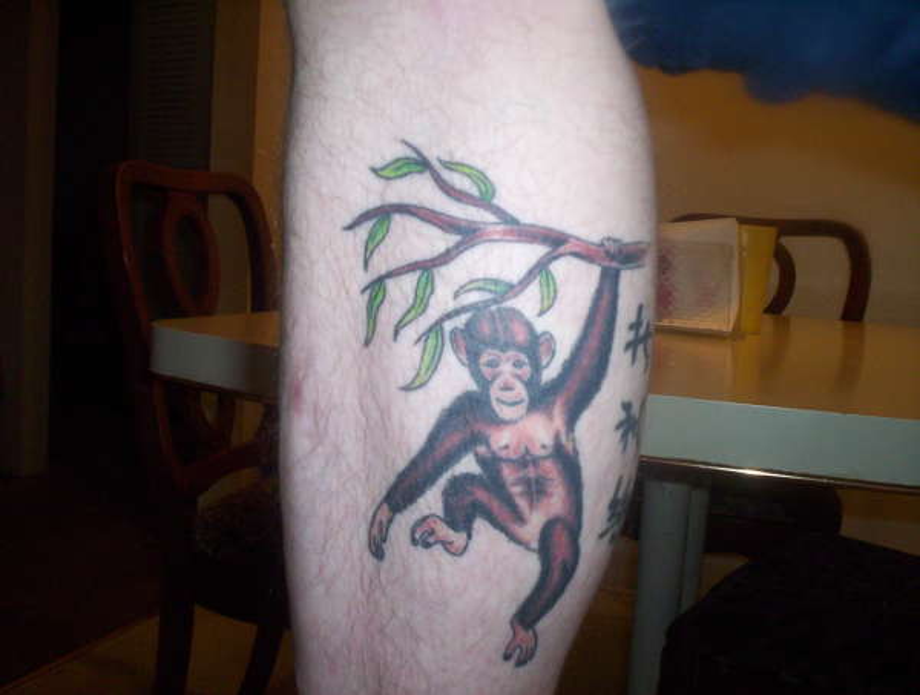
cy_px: 348
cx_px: 460
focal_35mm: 38
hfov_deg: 48.9
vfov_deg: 37.9
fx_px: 1012
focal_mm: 4.99
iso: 140
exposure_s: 1/60
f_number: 4.5
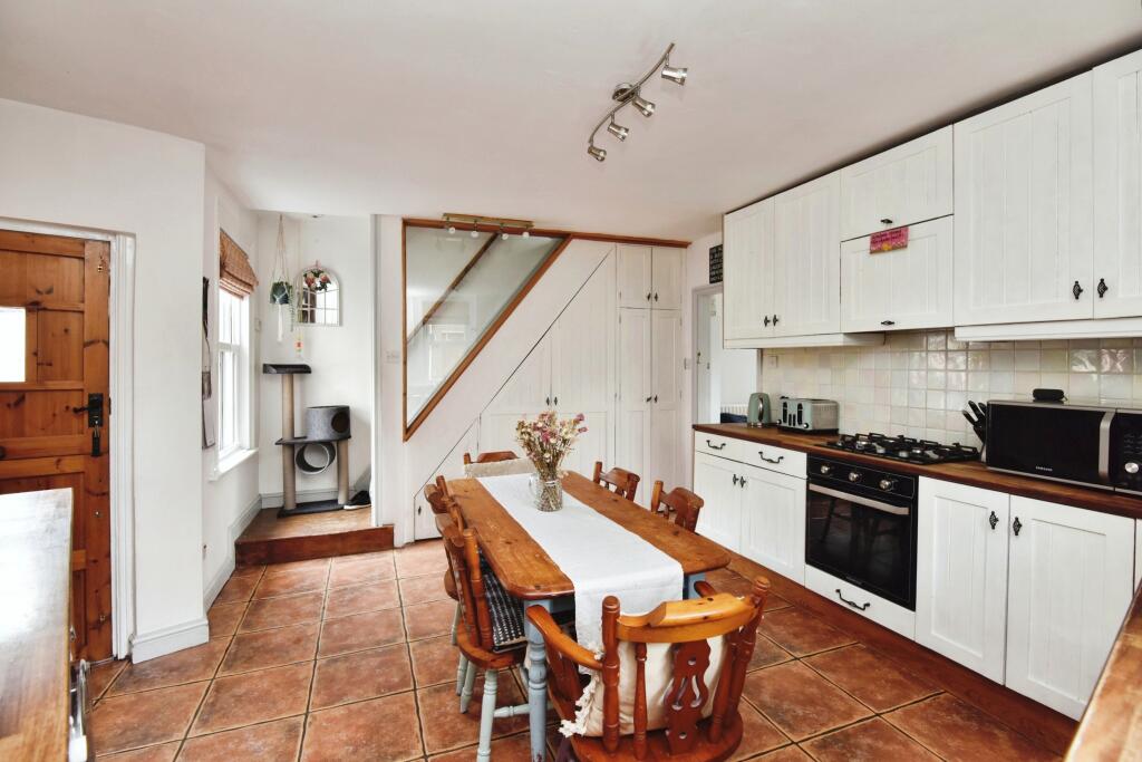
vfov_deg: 73.8
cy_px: 381
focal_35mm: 16
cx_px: 571
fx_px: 508
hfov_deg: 96.7
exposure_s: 1/10
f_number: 6.3
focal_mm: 16
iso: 500
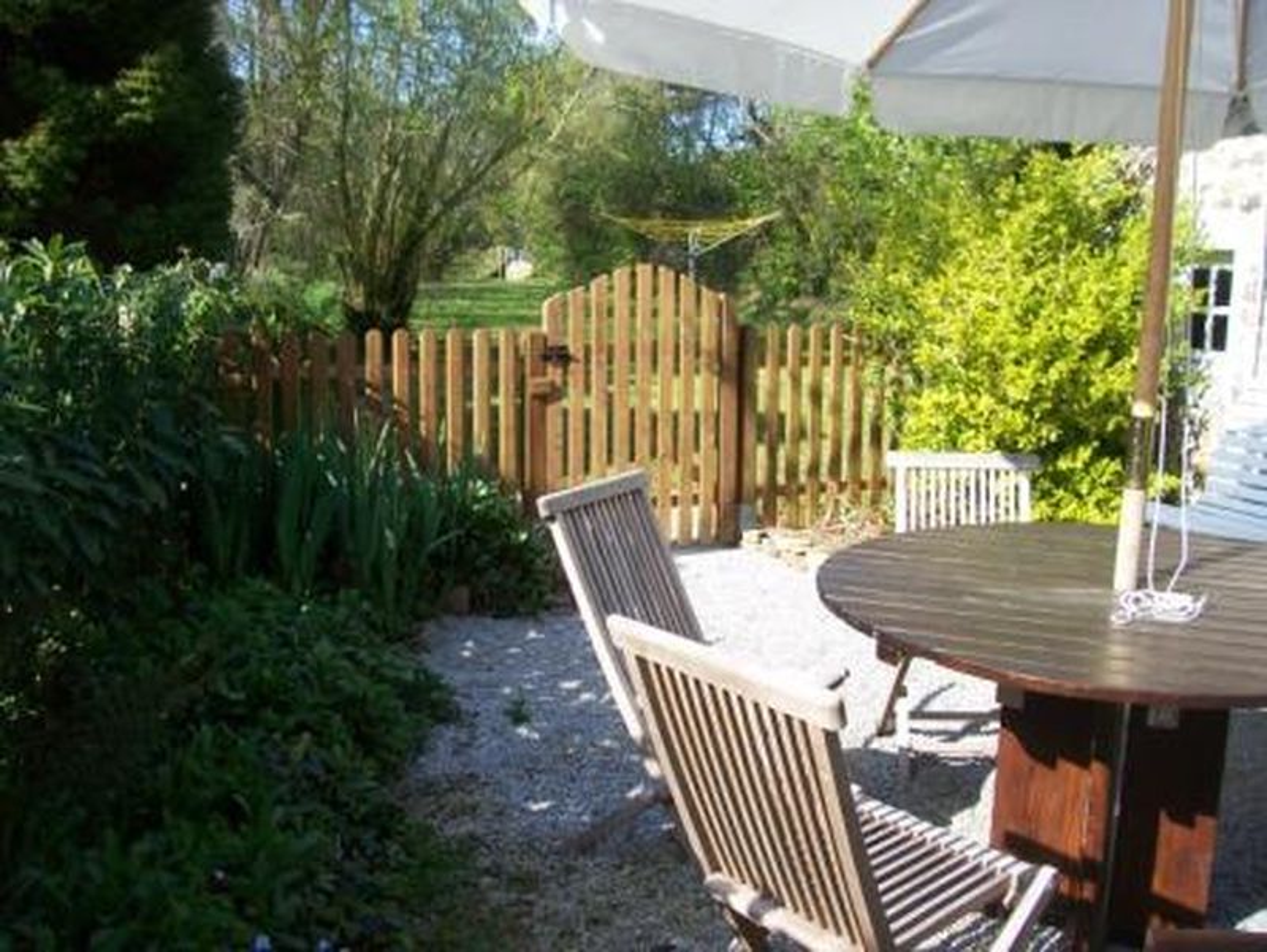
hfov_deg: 53.9
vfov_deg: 41.8
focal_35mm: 34
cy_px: 476
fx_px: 1245
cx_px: 634
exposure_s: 1/500
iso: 80
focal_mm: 5.6
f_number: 2.7
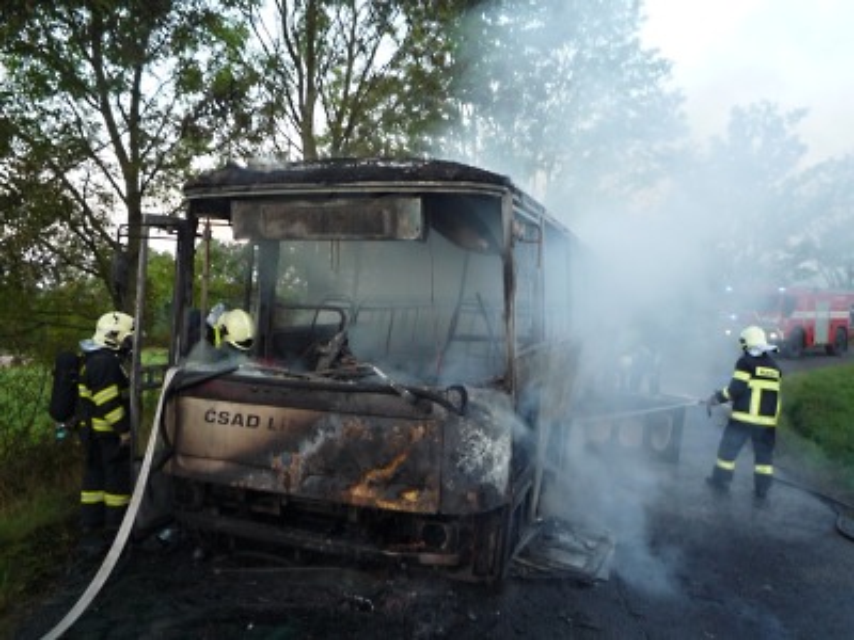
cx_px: 427
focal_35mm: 25
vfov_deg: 54.9
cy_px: 320
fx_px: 617
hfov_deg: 69.4
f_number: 2.8
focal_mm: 4.4
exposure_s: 1/60
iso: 100
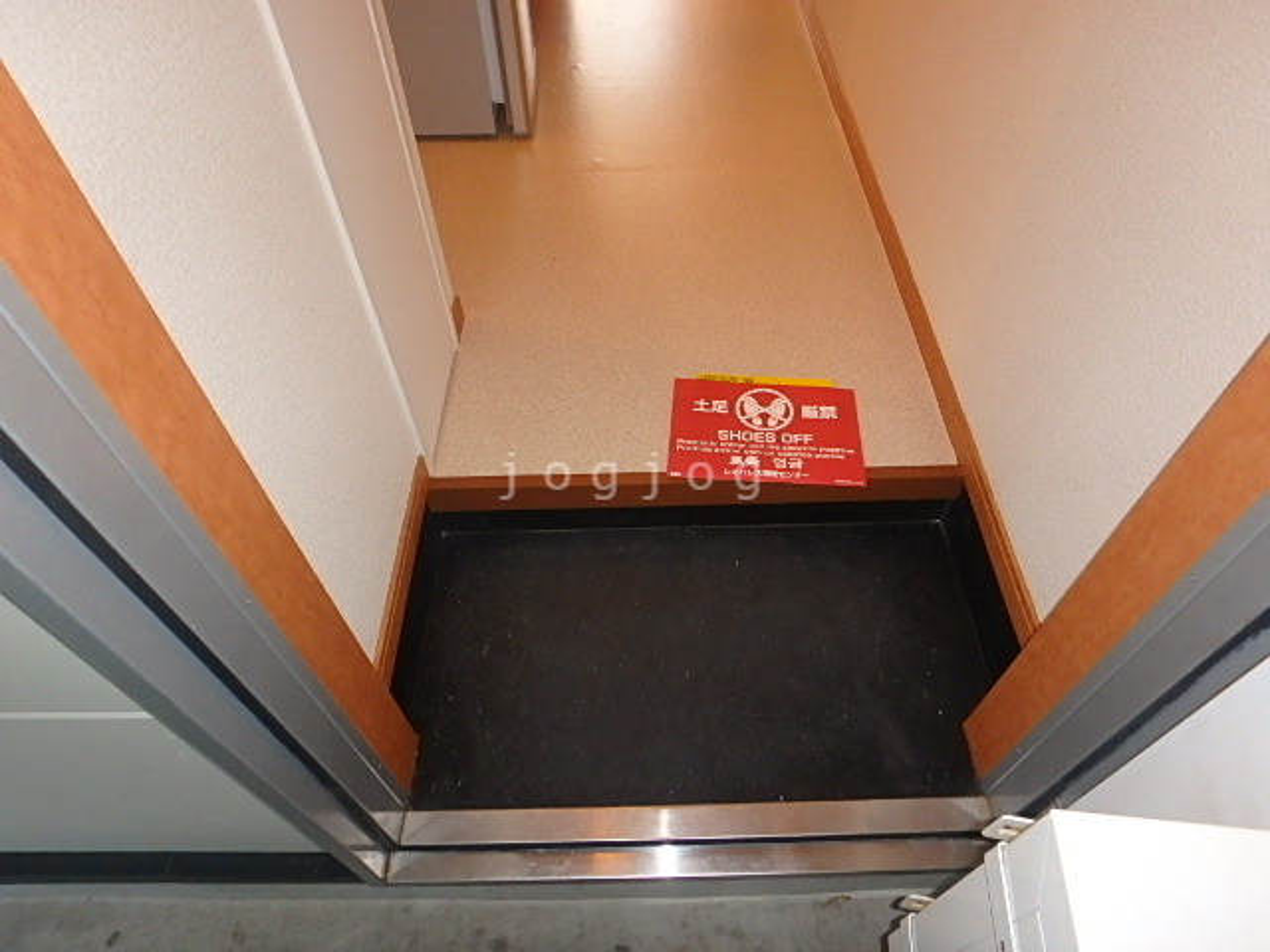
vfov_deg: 63.4
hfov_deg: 79.0
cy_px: 476
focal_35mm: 21
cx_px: 635
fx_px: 770
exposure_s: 1/30
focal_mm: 3.7
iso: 400
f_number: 3.5
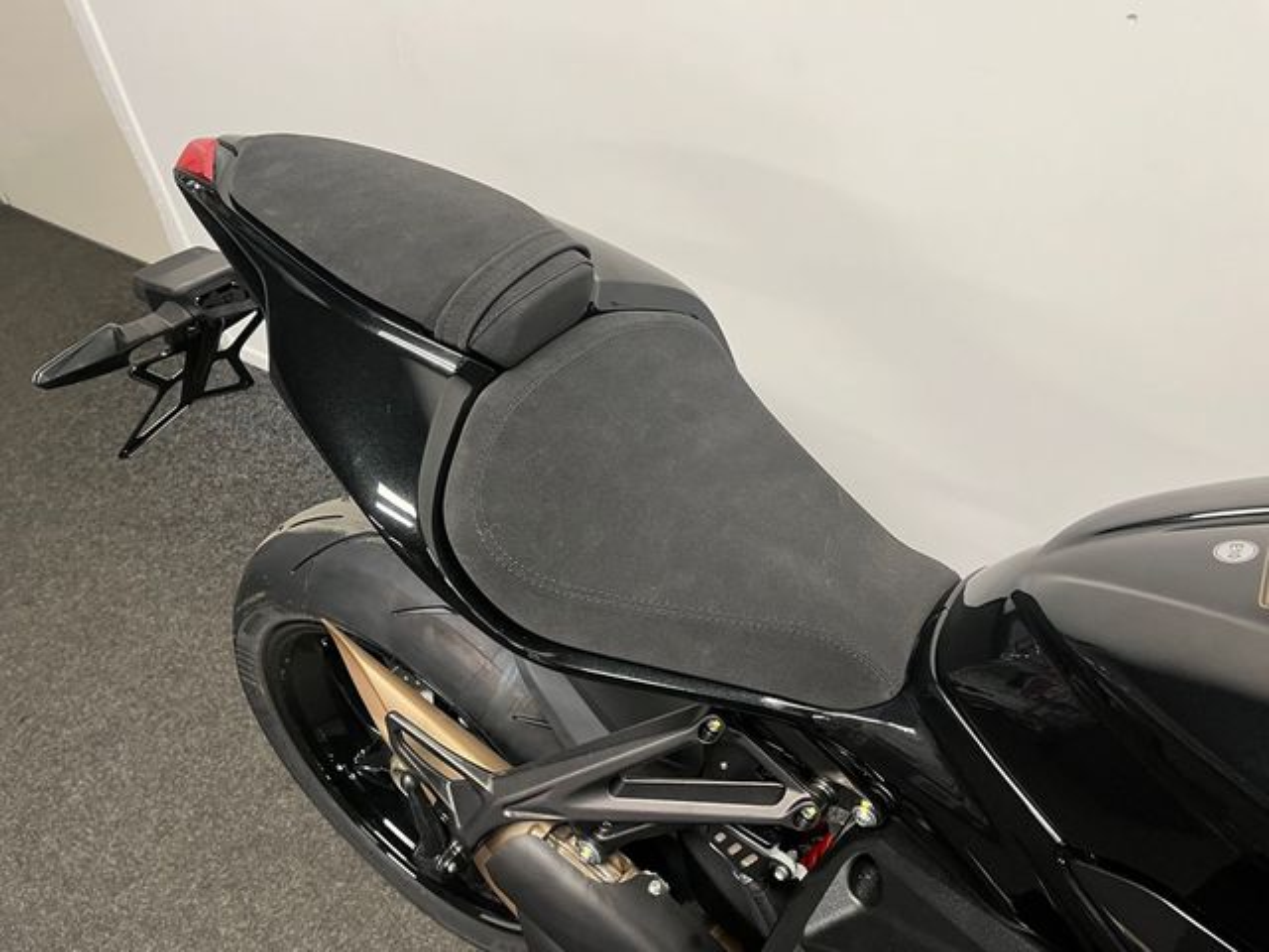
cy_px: 476
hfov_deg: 67.3
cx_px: 634
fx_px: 953
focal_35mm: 26
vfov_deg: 53.1
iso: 125
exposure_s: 1/50
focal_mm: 5.1
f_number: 1.6
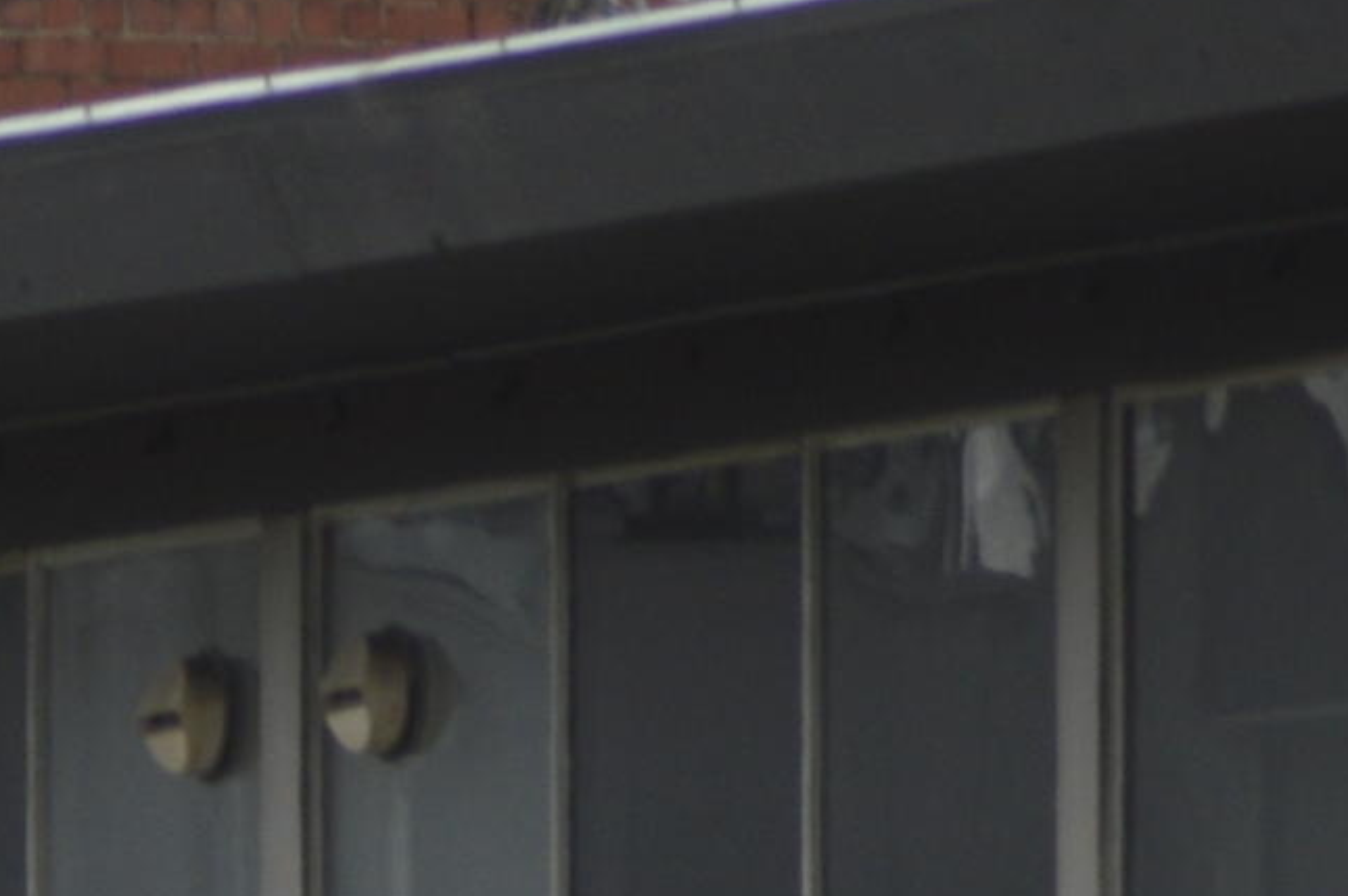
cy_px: 3089
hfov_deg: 1.8
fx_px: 43513
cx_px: -2209
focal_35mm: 1163
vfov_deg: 1.2
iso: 125
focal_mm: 100
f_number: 5.6
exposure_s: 1/500
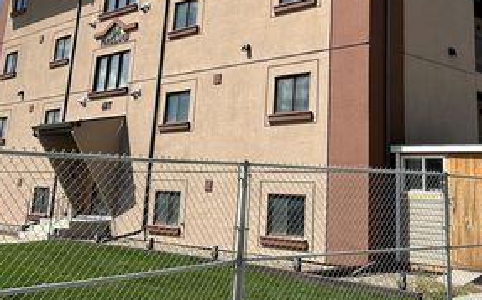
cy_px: 23
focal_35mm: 48
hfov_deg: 41.3
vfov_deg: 25.9
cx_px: 321
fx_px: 630
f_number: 1.5
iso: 50
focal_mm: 5.7
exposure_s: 1/4831
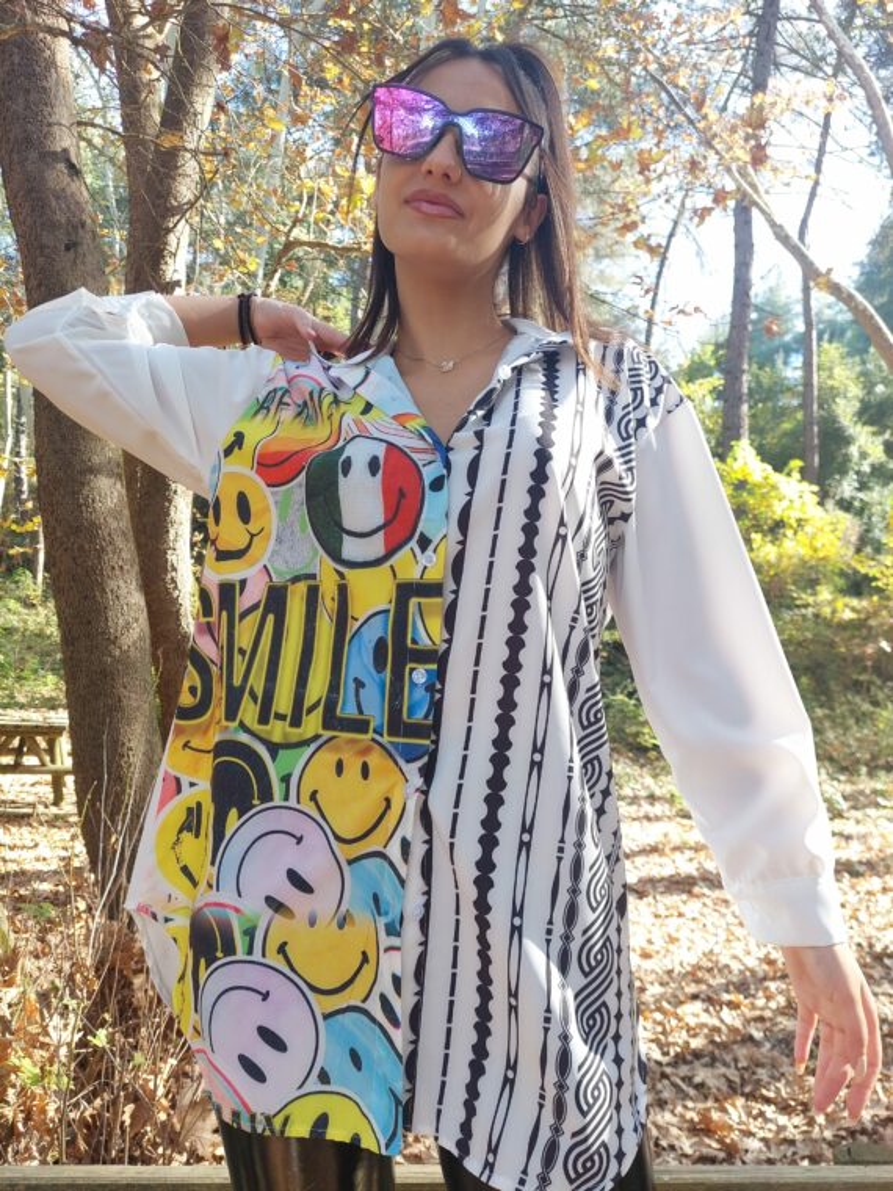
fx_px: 860
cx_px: 446
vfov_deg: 69.4
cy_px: 596
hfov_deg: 54.9
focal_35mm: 25
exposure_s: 1/109
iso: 40
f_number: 1.8
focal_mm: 5.23
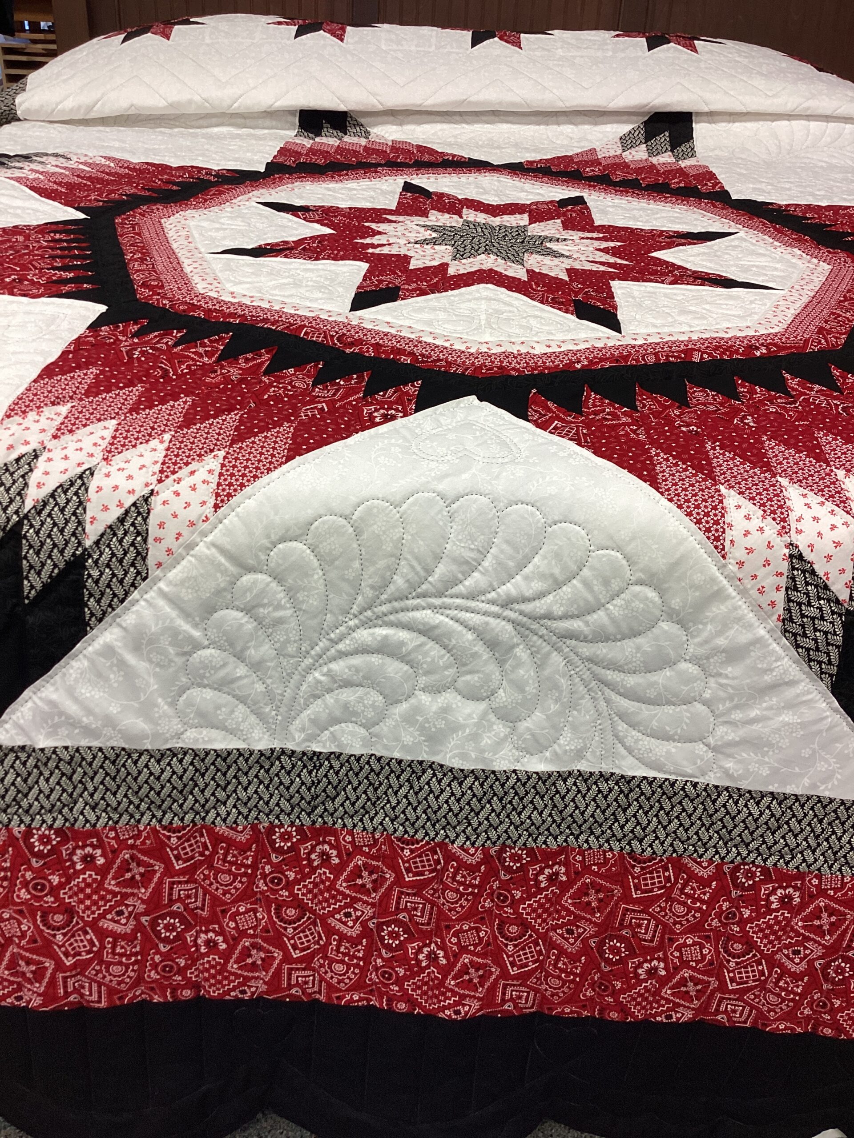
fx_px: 1020
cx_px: 427
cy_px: 569
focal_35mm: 31
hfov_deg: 45.4
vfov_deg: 58.4
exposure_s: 1/50
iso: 64
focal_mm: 3.3
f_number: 2.4
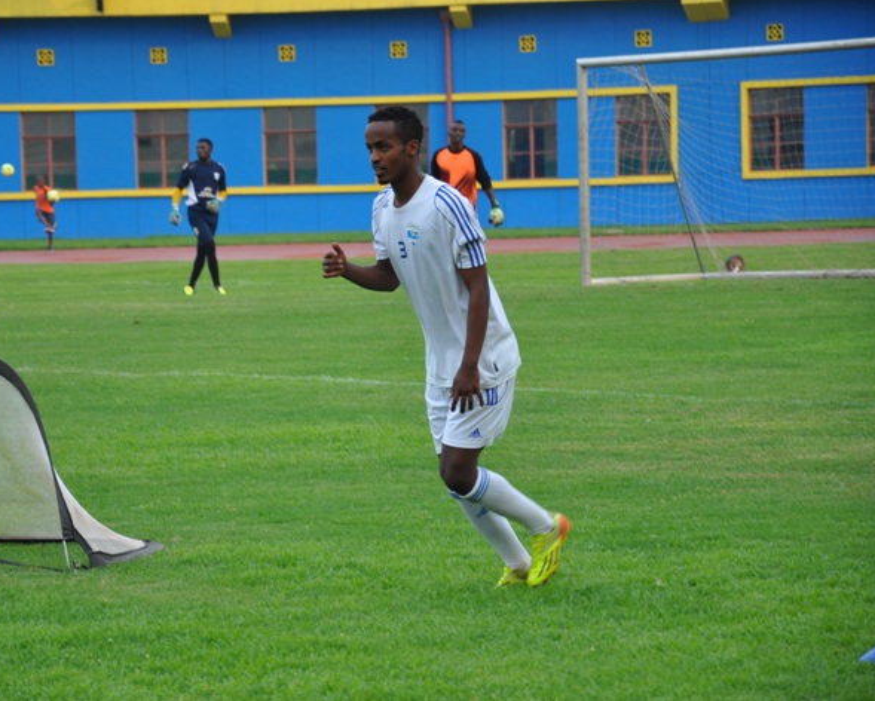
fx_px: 4653
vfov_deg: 8.6
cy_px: 349
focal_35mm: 180
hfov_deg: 10.7
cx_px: 350
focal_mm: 105
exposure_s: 1/200
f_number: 5.6
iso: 500
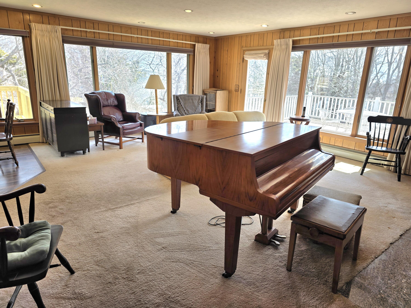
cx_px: 206
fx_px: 273
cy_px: 154
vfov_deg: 58.9
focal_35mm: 23
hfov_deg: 73.9
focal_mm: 6.3
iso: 16
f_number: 1.7
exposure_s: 1/120
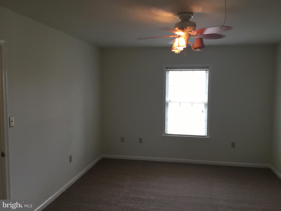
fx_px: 252
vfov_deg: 45.4
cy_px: 106
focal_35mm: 31
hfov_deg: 58.4
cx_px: 140
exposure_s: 1/30
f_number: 2.4
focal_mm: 3.3
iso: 100
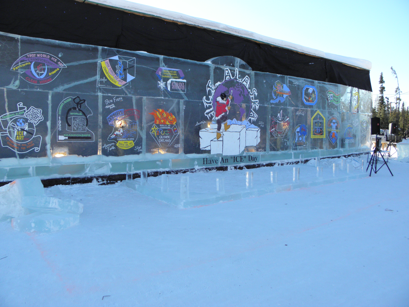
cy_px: 154
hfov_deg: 63.4
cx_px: 204
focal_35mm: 28
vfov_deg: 49.7
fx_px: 331
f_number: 3.5
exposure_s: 1/320
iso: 100
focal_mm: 5
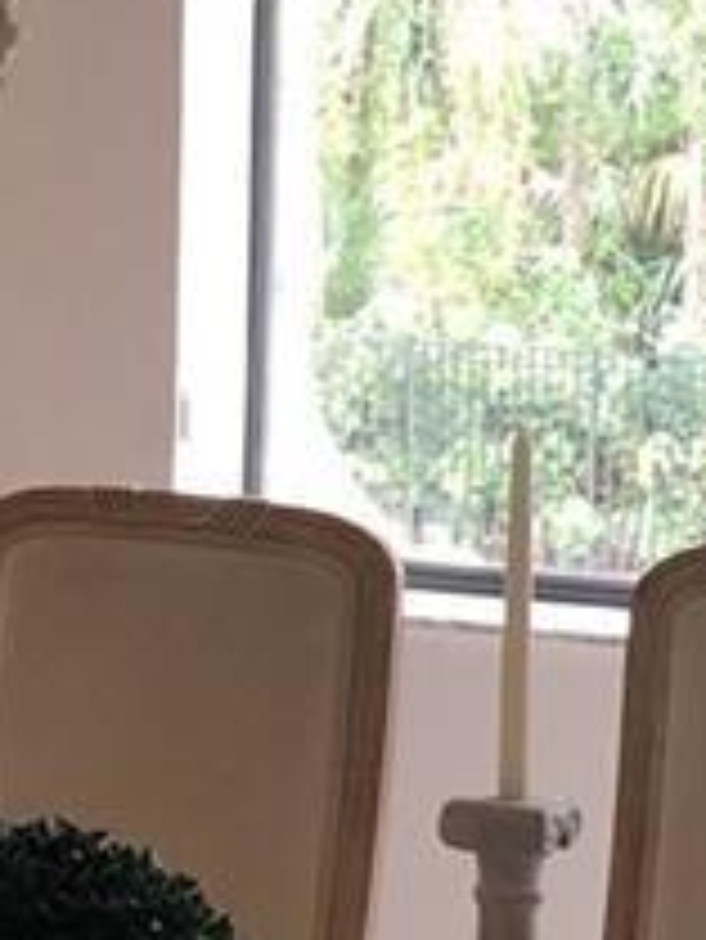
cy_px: 796
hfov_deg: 9.2
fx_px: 4374
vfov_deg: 12.2
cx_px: 639
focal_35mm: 161
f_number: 1.8
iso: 40
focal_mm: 3.99
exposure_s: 1/30
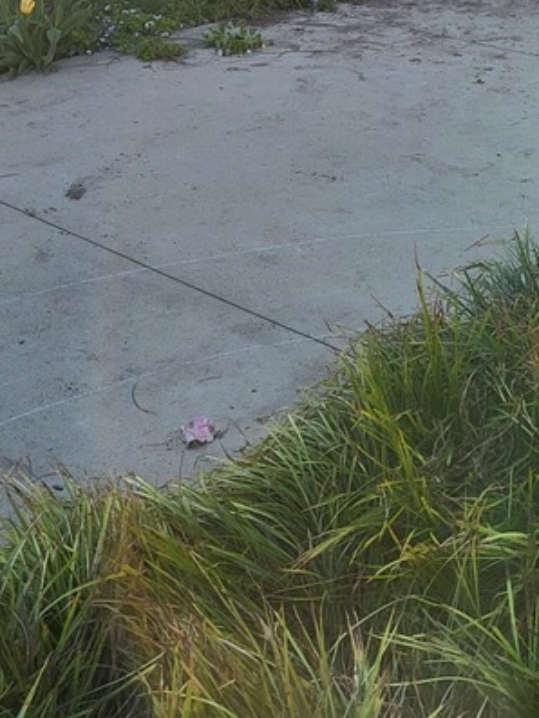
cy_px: -166
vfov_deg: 25.6
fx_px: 1390
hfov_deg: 21.9
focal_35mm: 67
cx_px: 347
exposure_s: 1/1265
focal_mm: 4.25
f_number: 1.8
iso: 50
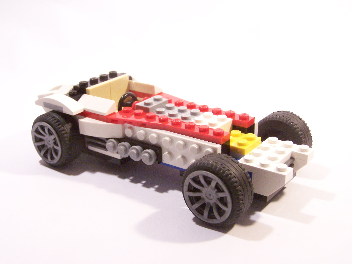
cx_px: 176
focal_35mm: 51
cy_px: 132
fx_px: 519
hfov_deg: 37.5
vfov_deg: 28.6
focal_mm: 8.5
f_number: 3.2
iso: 400
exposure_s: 1/45
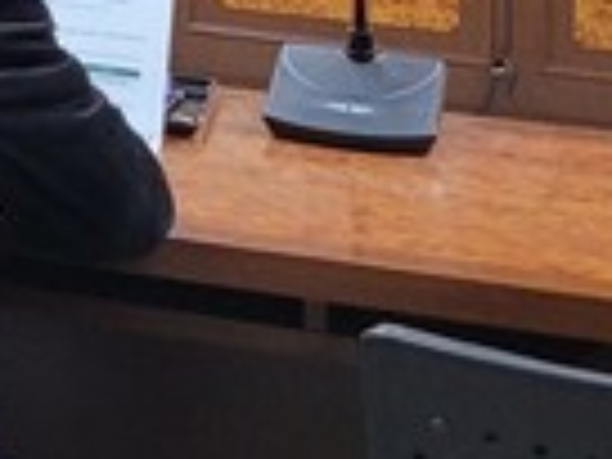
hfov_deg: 9.2
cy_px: -567
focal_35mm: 184
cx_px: -1062
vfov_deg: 7.6
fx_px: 3253
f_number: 1.8
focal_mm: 5
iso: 160
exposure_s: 1/60
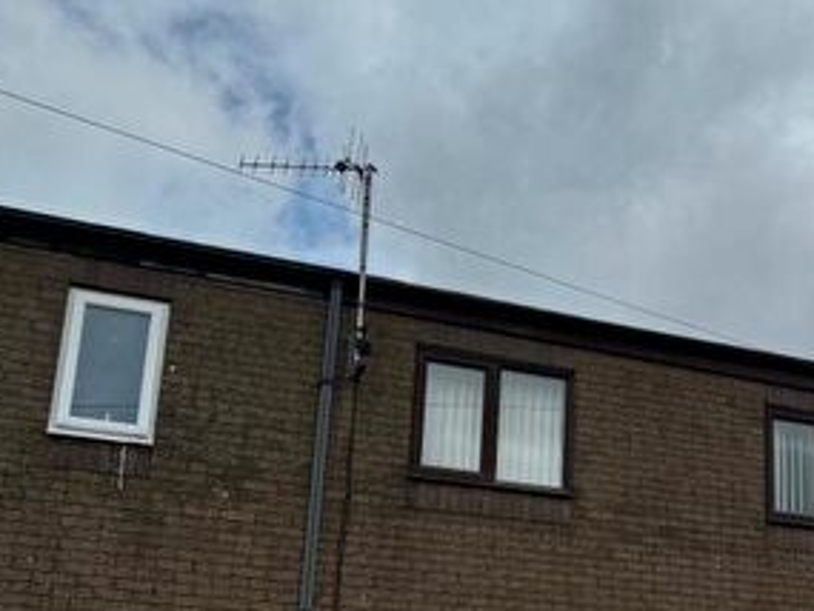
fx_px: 1388
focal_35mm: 59
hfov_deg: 30.1
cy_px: 475
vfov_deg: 24.5
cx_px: 843
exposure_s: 1/10417
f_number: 1.78
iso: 80
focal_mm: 6.76
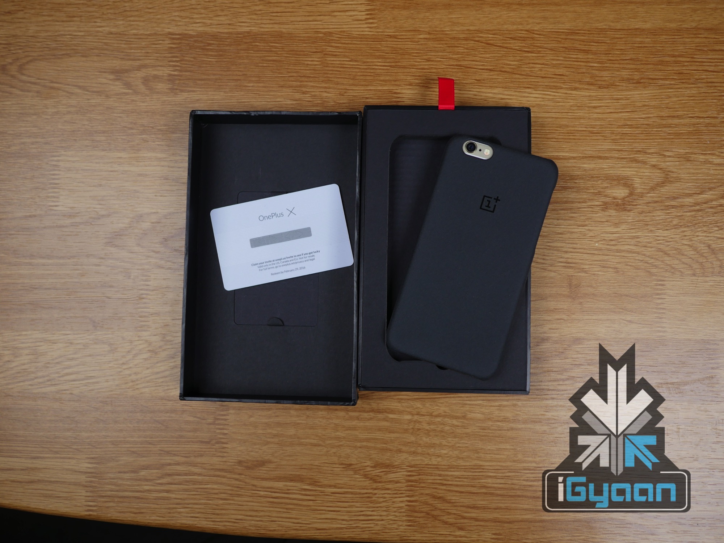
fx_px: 627
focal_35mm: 30
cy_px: 272
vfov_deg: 46.8
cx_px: 362
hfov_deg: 60.0
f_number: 2.2
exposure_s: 1/100
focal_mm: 15
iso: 200
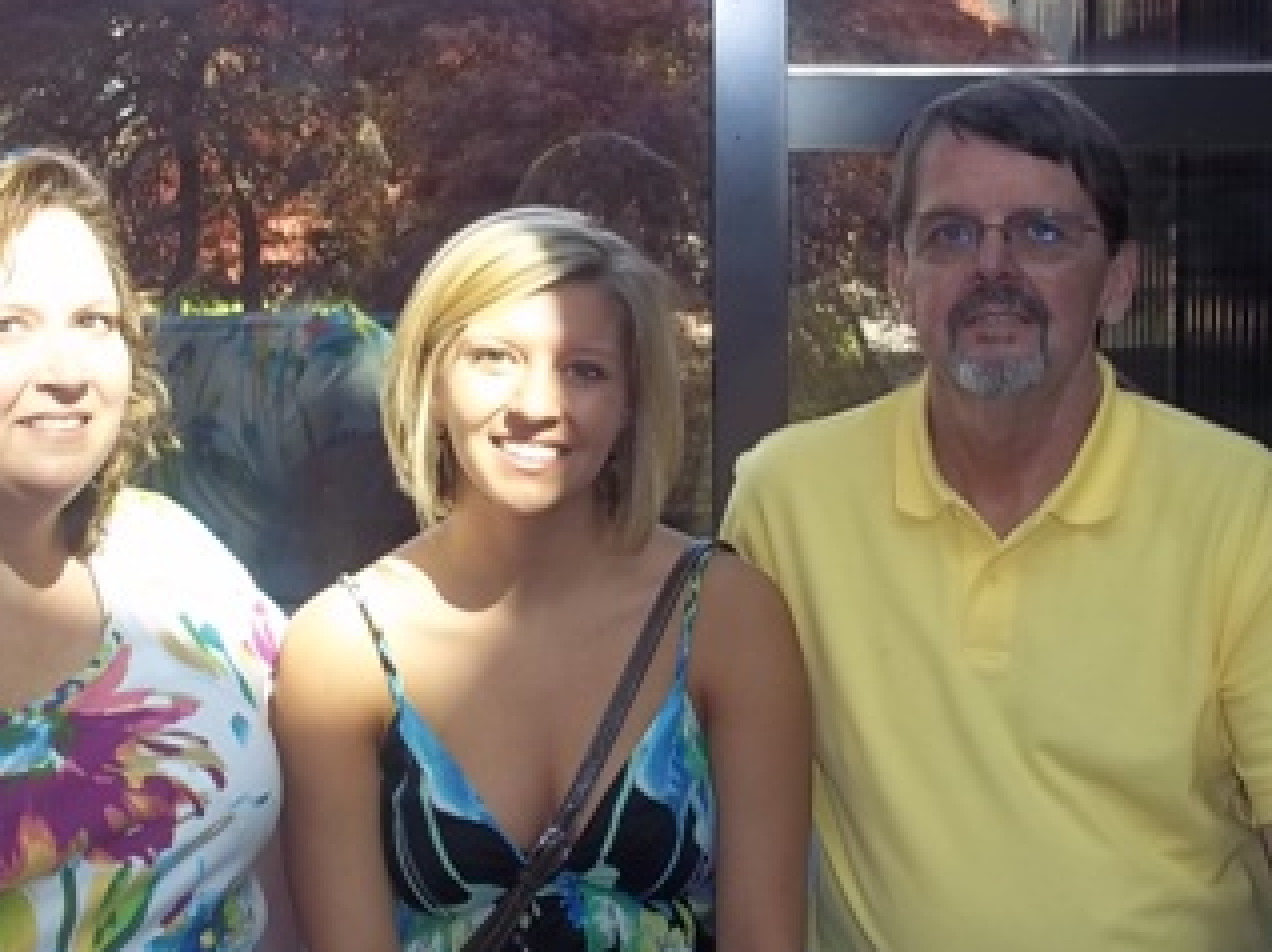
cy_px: 468
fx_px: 2423
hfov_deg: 29.4
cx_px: 580
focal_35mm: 66
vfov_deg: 22.2
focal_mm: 10.1
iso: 80
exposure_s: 1/40
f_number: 3.9
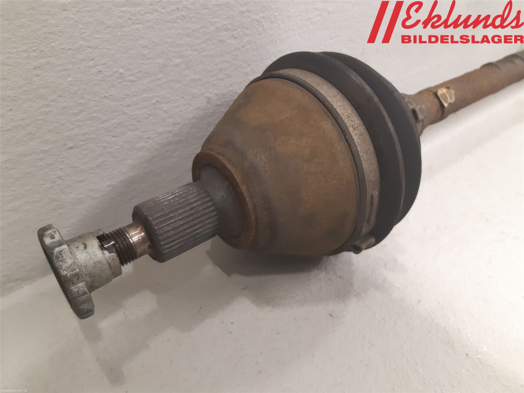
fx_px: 394
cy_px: 196
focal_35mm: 26
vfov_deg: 53.1
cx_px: 262
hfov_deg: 67.3
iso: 250
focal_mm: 3.93
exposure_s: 1/25
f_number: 1.7
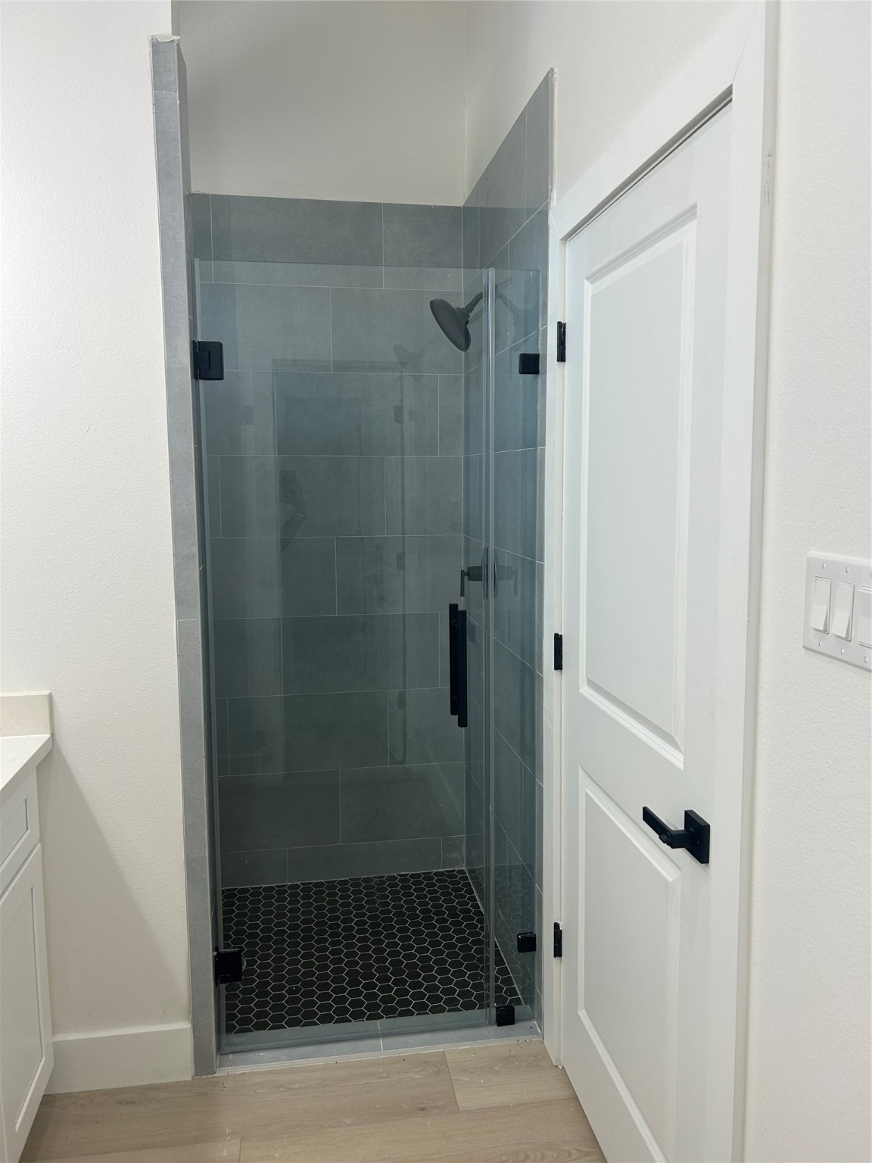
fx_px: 873
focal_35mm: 26
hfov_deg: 53.1
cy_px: 582
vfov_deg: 67.3
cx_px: 436
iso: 64
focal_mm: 5.7
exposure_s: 1/120
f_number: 1.5
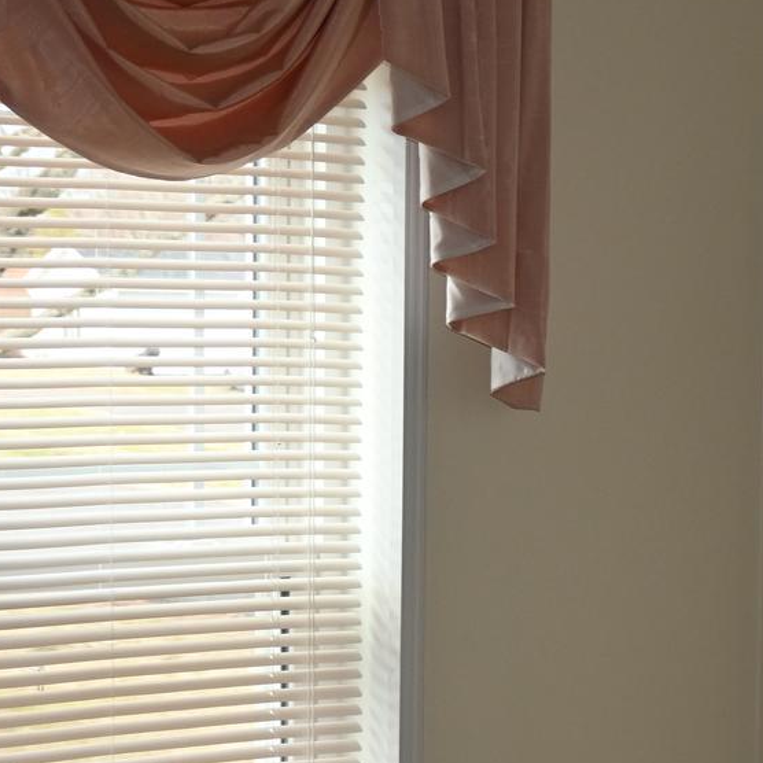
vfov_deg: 14.2
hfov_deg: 14.0
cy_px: 611
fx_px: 3042
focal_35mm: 122
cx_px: 863
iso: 400
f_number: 4.5
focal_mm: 26
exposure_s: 1/100
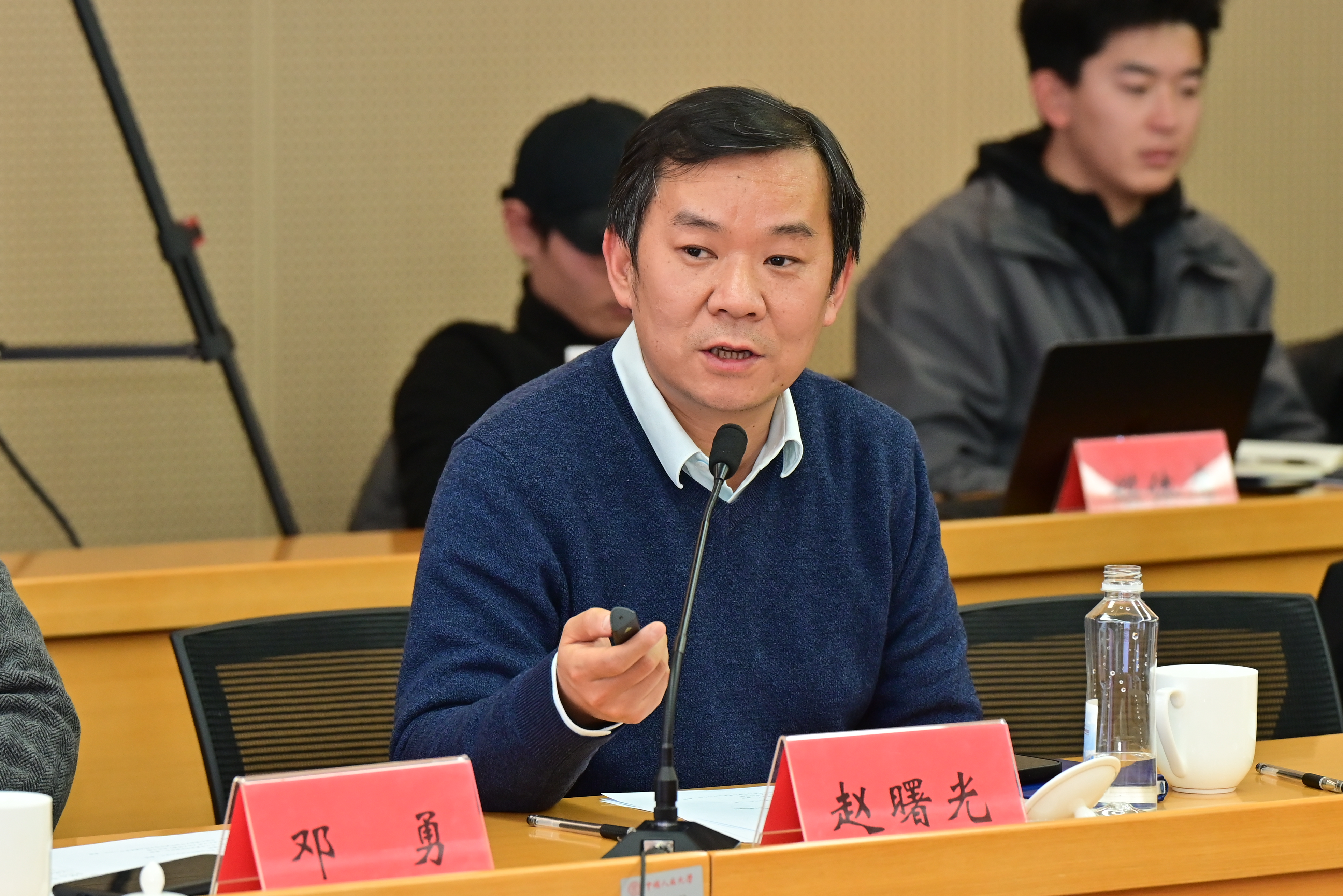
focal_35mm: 202
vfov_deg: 6.8
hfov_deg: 10.2
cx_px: 672
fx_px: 7535
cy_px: 448
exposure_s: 1/160
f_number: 4.5
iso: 1600
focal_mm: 135
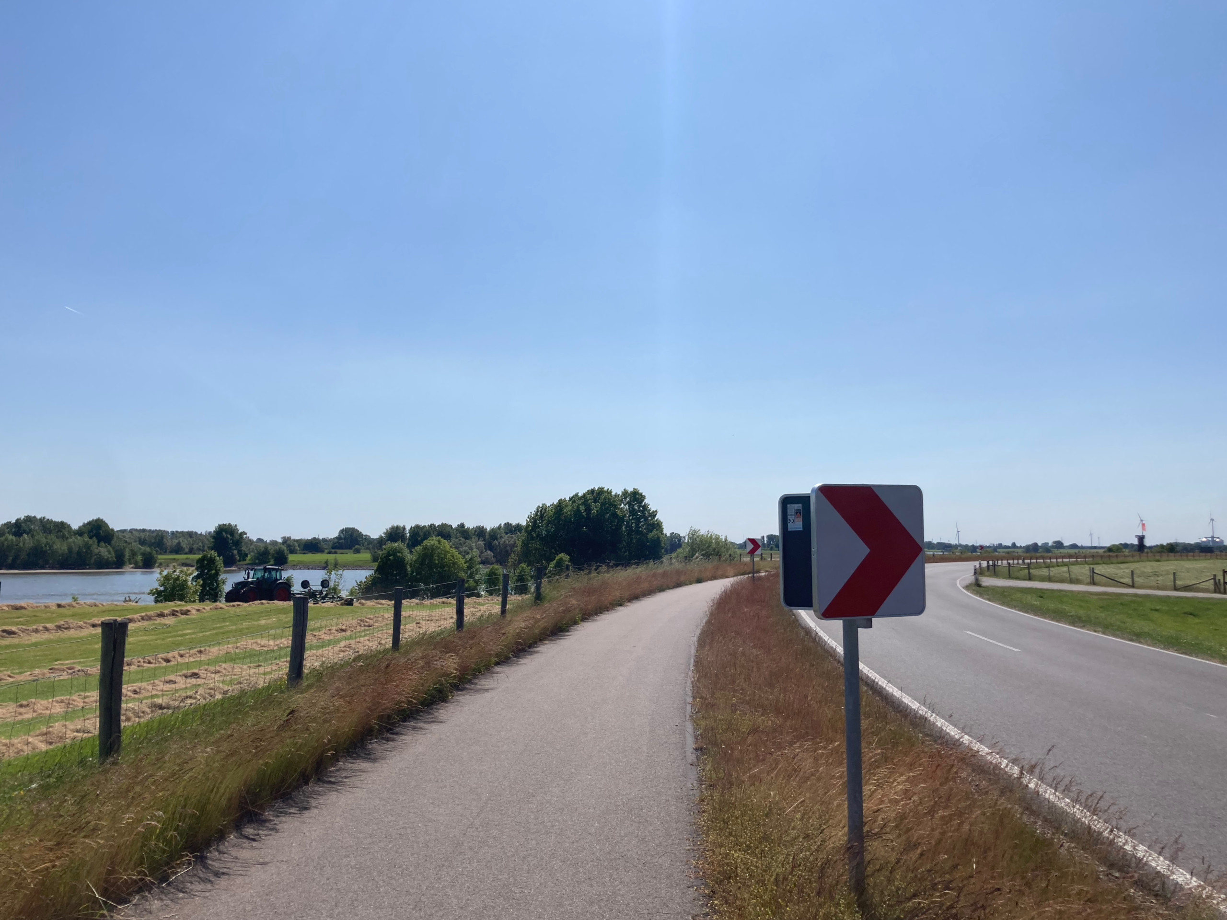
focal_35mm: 28
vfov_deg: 49.7
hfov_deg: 63.4
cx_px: 614
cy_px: 460
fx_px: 992
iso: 20
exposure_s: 1/4808
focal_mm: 3.99
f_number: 1.8
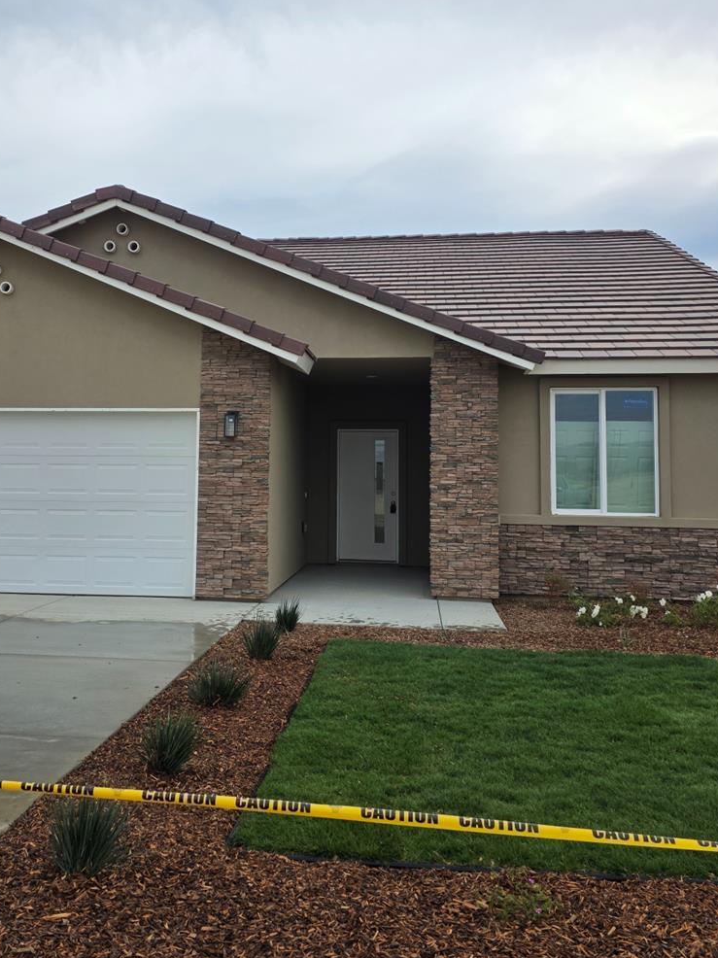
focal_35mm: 35
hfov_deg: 40.4
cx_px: 268
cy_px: 414
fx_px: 968
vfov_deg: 52.5
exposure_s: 1/5447
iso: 80
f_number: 1.7
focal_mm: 6.3
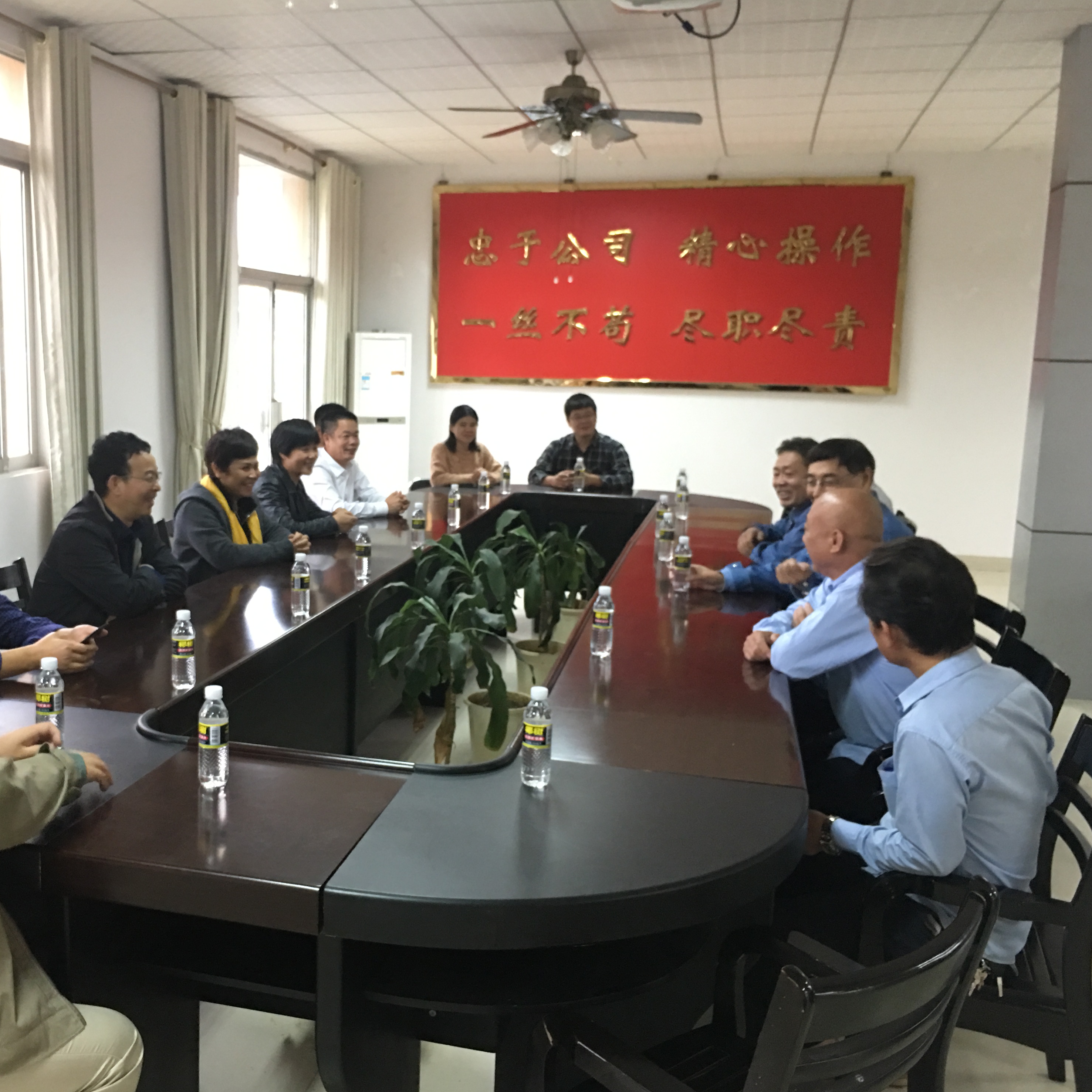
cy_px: 547
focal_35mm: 35
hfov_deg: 46.6
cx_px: 378
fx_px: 1249
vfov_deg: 47.2
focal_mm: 4.15
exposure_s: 1/8
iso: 100
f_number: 2.2
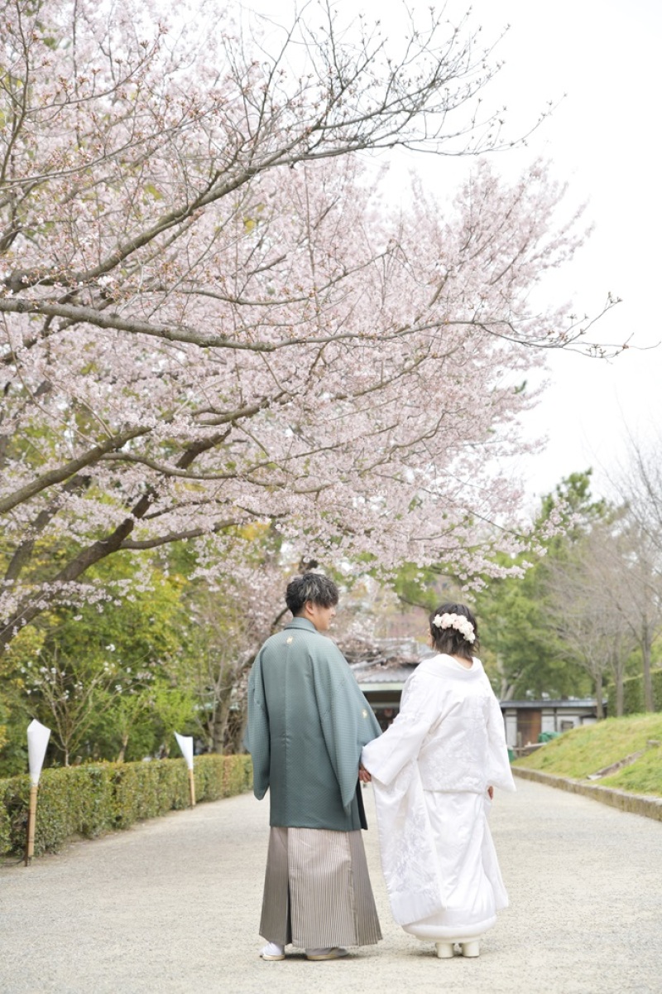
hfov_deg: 19.5
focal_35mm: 70
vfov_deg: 28.8
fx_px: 1931
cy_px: 497
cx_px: 331
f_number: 3.5
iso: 100
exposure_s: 1/320
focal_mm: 70
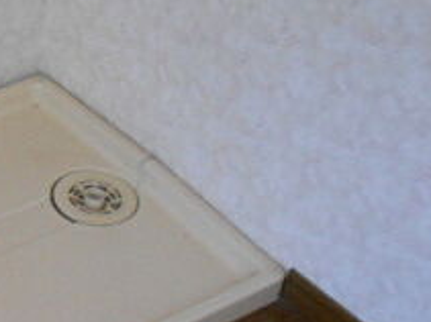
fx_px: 983
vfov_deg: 18.6
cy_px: 147
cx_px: -125
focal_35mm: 79
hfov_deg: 22.3
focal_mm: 4.6
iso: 400
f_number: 3.2
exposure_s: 1/30
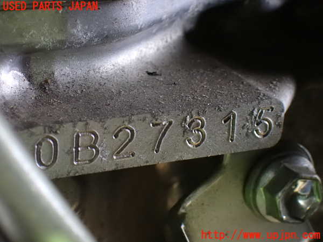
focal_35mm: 94
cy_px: 121
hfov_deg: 20.9
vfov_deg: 15.7
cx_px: 162
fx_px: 877
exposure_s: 1/8
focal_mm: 16.79
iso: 1600
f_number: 4.7
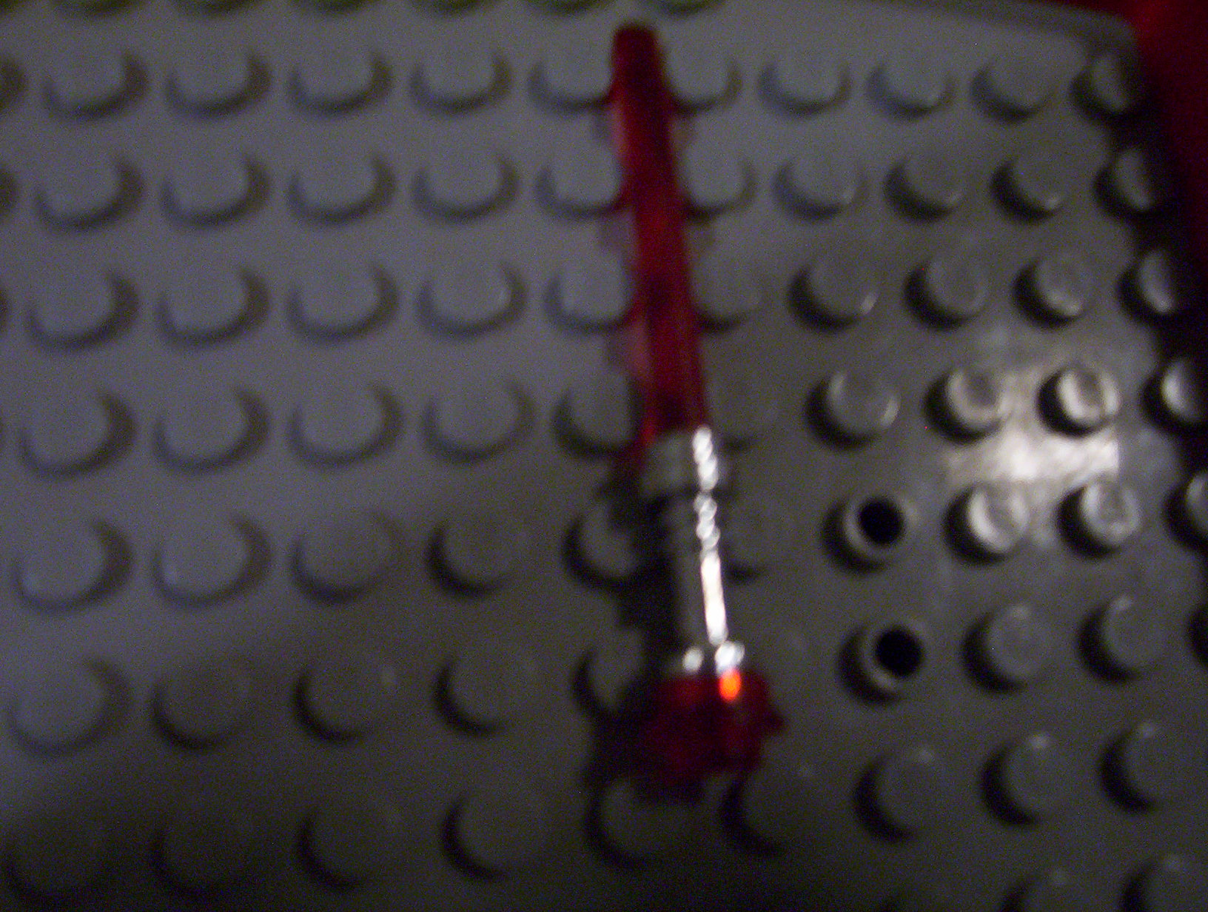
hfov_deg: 43.8
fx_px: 1504
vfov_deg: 33.7
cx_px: 604
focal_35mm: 43
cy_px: 456
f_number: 2.73
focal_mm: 5.77
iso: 200
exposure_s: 1/8
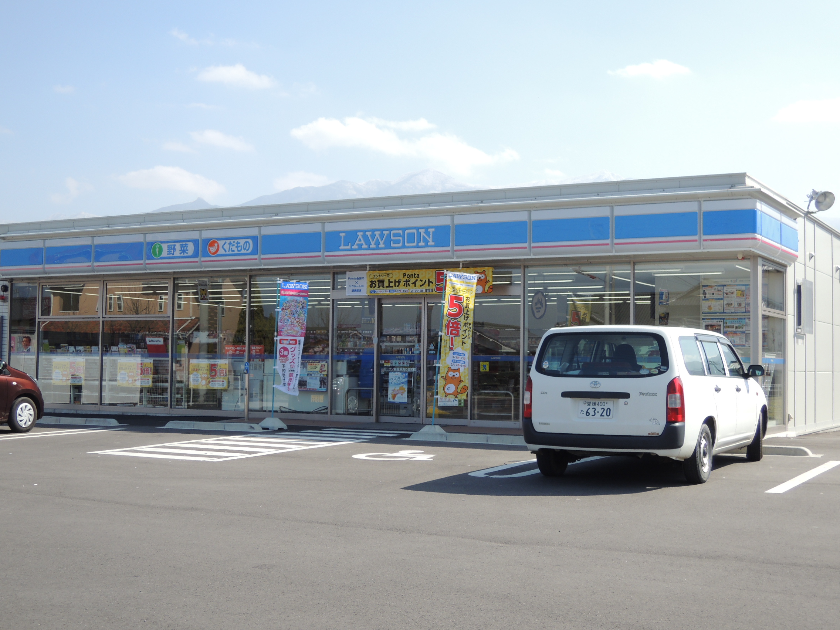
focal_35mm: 50
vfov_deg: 29.1
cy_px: 315
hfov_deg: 38.2
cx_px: 420
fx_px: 1213
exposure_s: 1/640
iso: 100
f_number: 3.3
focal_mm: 9
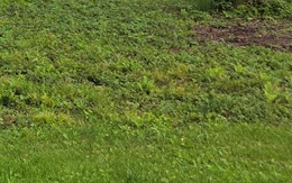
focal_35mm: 96
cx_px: -239
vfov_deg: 12.4
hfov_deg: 17.4
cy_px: -159
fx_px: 765
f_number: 1.7
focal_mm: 6.3
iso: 80
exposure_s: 1/2985
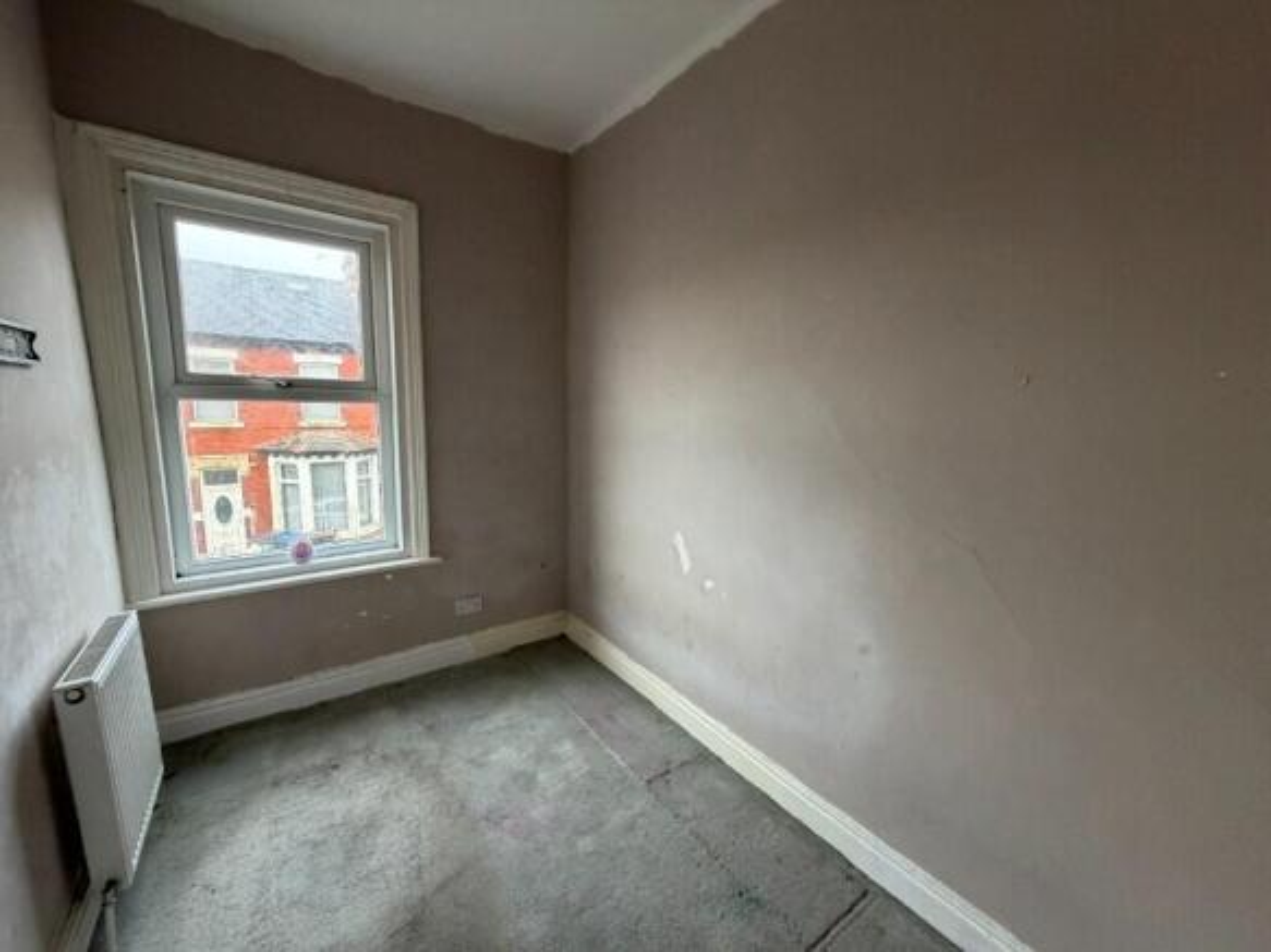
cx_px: 636
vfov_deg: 85.7
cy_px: 476
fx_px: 514
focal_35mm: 14
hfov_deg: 102.1
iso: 320
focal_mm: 2.22
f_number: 2.2
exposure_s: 1/94
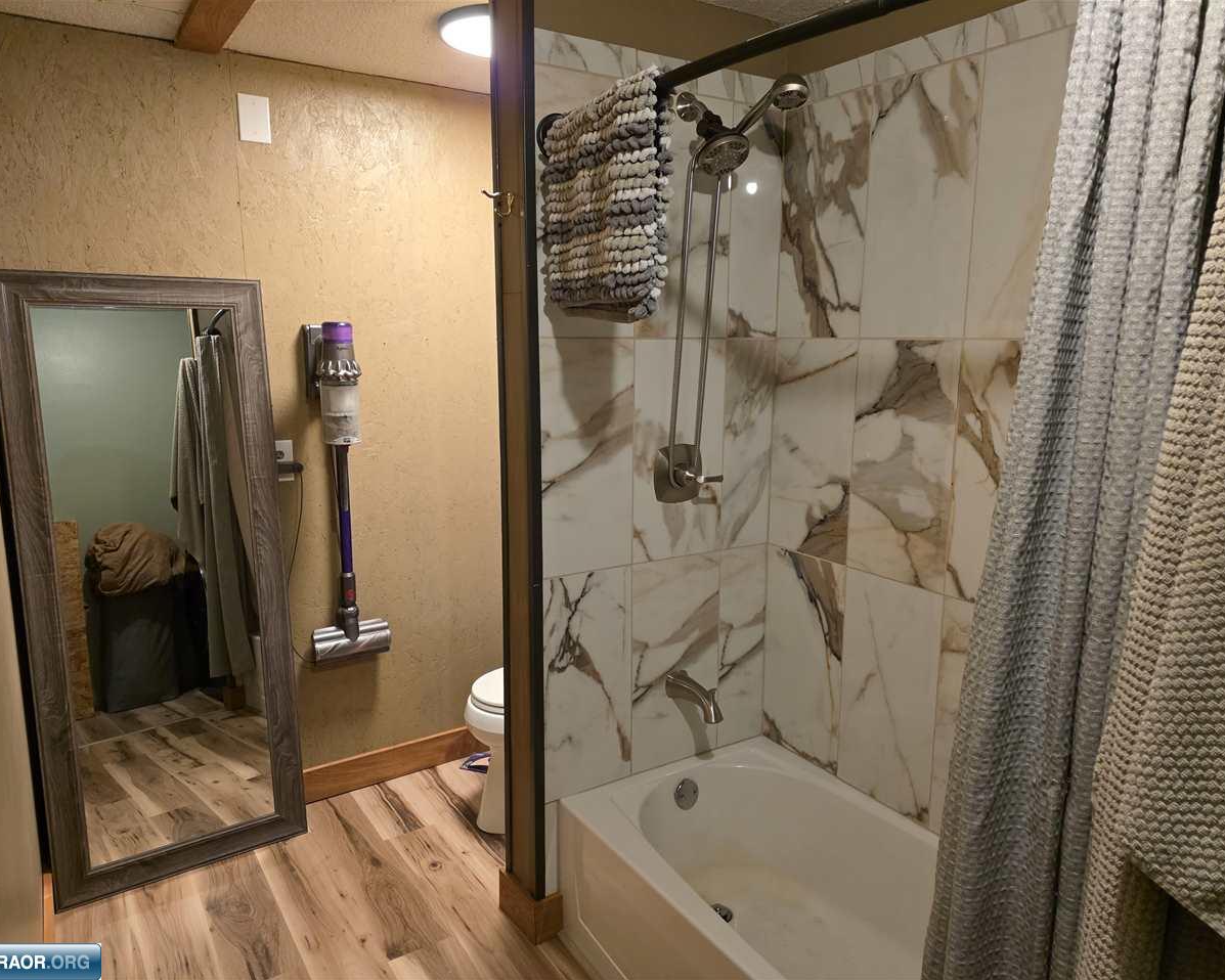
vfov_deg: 58.8
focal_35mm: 24
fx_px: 870
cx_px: 617
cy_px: 490
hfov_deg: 70.3
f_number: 1.7
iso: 800
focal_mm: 6.25
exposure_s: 1/120
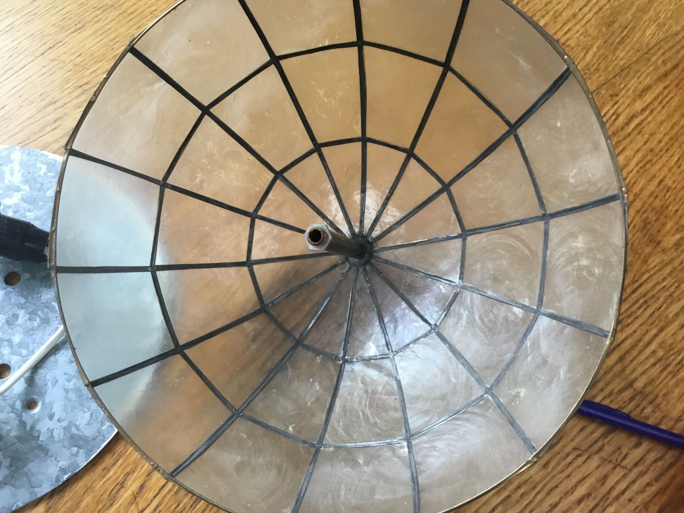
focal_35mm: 32
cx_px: 352
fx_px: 632
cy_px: 263
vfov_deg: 44.2
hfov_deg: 56.8
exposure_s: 1/33
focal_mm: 3.3
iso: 50
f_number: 2.4
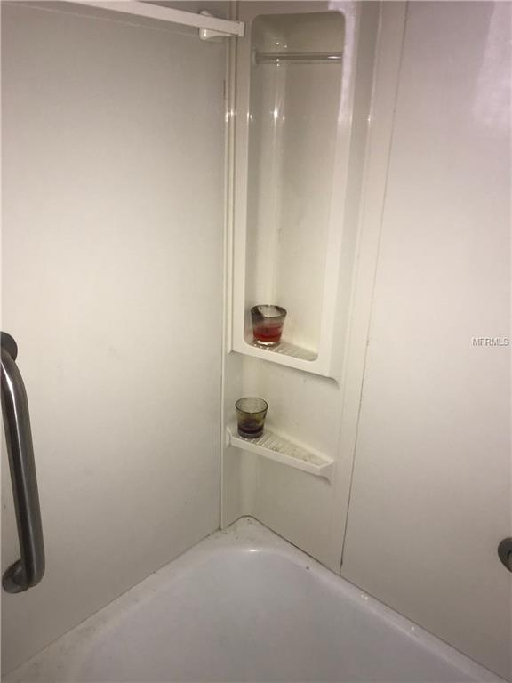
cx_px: 256
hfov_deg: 49.7
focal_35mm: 28
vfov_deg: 63.4
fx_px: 552
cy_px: 342
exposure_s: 1/31
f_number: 1.8
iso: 32
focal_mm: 3.99
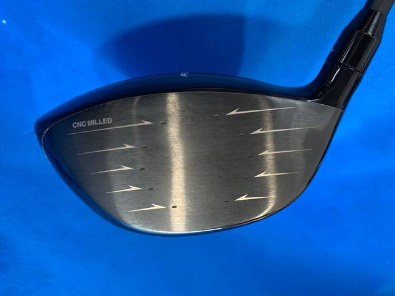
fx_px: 297
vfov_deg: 53.1
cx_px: 198
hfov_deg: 67.3
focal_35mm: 26
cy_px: 148
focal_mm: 4.25
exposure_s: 1/60
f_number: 1.8
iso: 160
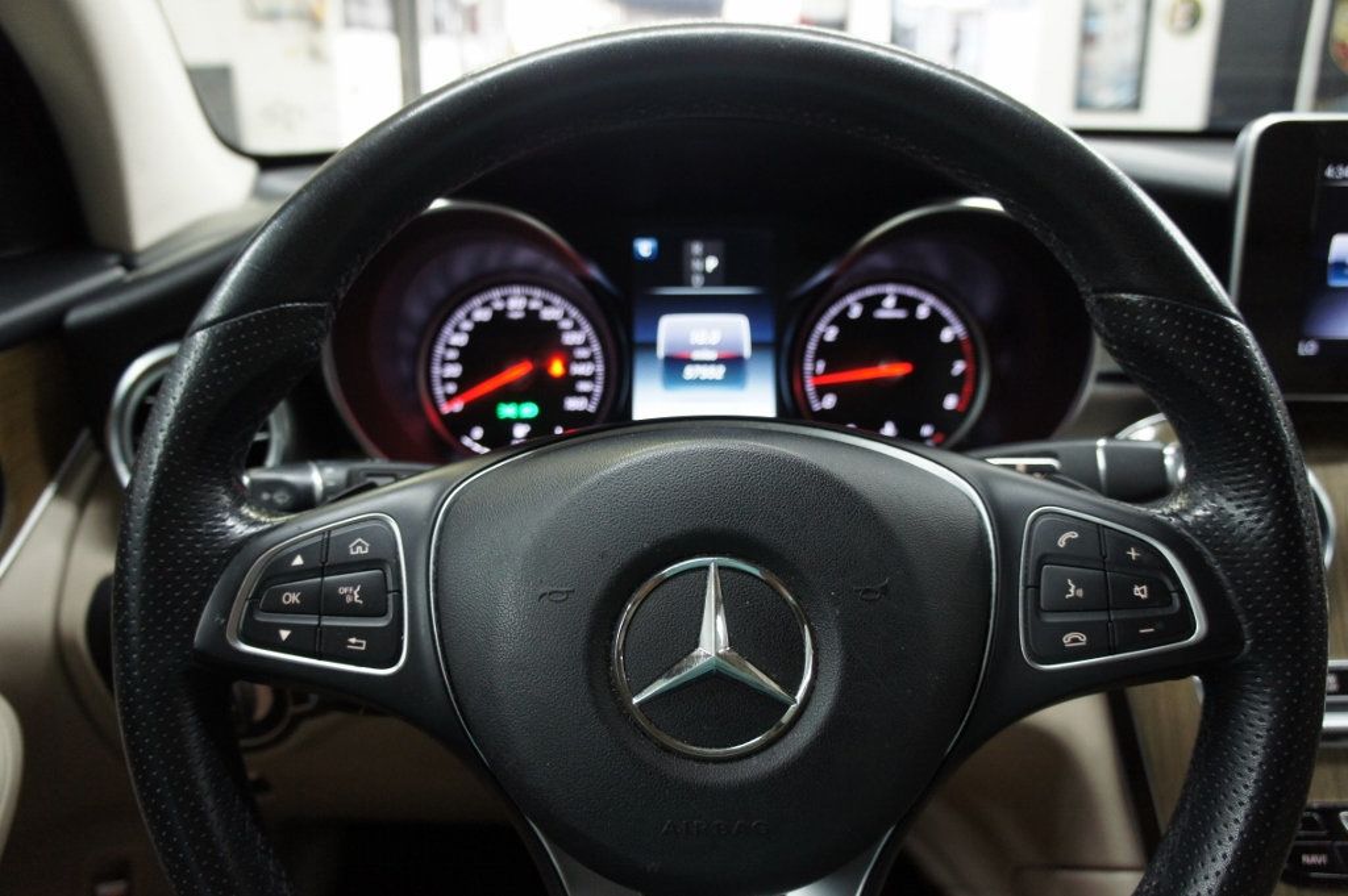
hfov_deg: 67.4
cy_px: 448
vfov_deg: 47.9
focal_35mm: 27
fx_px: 1010
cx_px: 674
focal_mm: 18
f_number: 3.5
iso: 800
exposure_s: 1/30
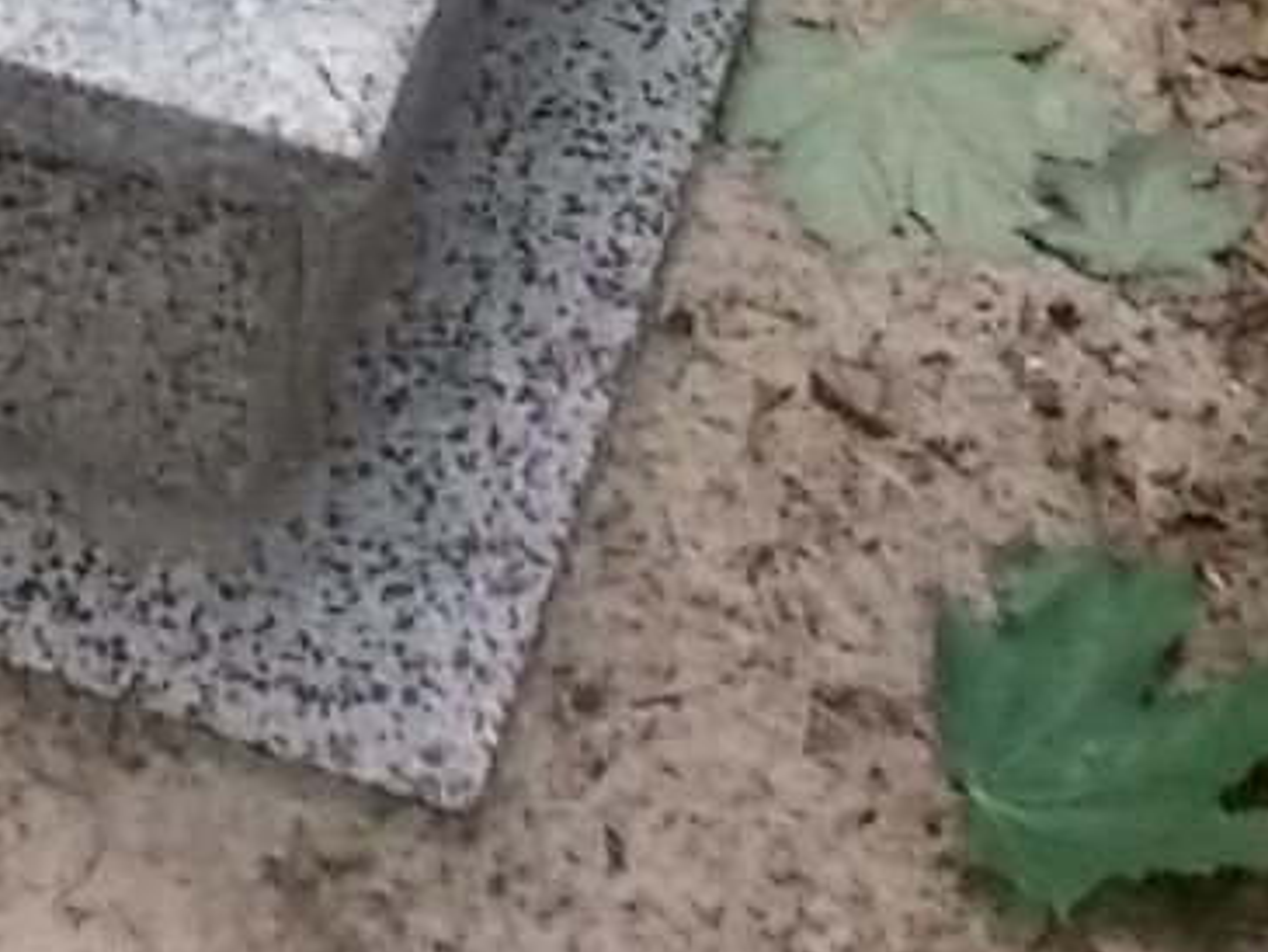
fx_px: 4177
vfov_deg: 12.2
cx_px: -142
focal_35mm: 114
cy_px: -622
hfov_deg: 16.7
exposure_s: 1/320
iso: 400
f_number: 3.2
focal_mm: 4.6
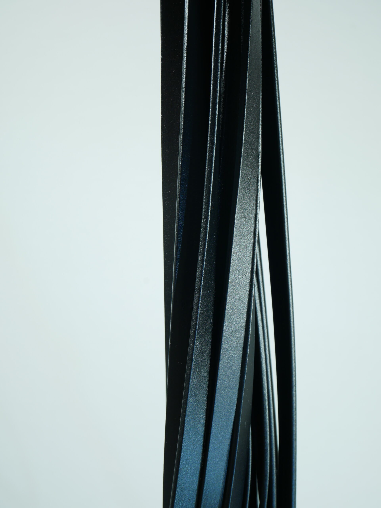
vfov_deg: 38.2
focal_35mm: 50
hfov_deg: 29.1
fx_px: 733
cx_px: 190
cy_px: 254
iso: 200
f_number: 5.1
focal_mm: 25
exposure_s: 1/50
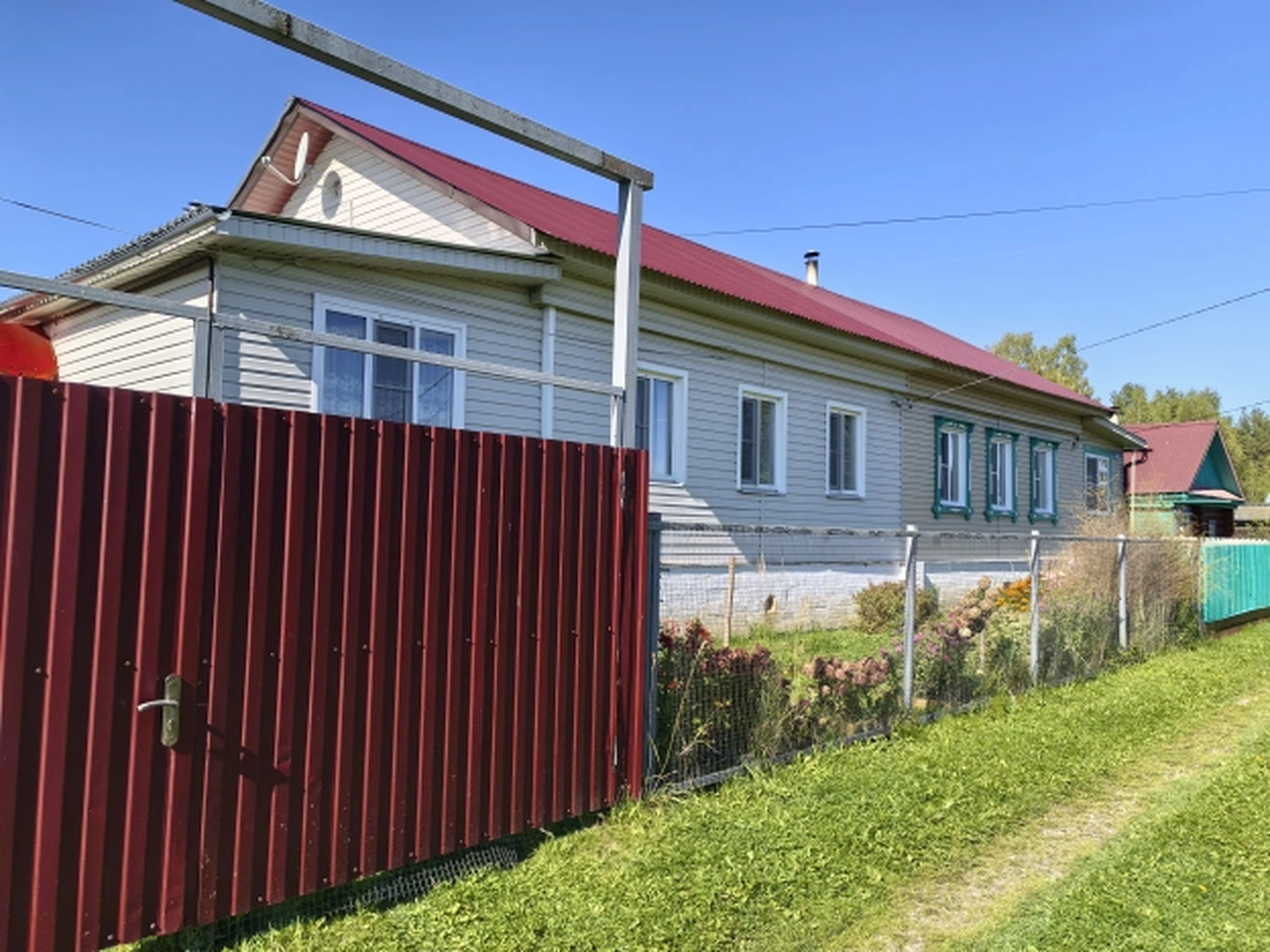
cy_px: 476
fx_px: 991
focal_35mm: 27
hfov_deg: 65.3
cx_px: 635
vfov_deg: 51.4
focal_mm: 5.52
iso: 50
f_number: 1.9
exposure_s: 1/1541
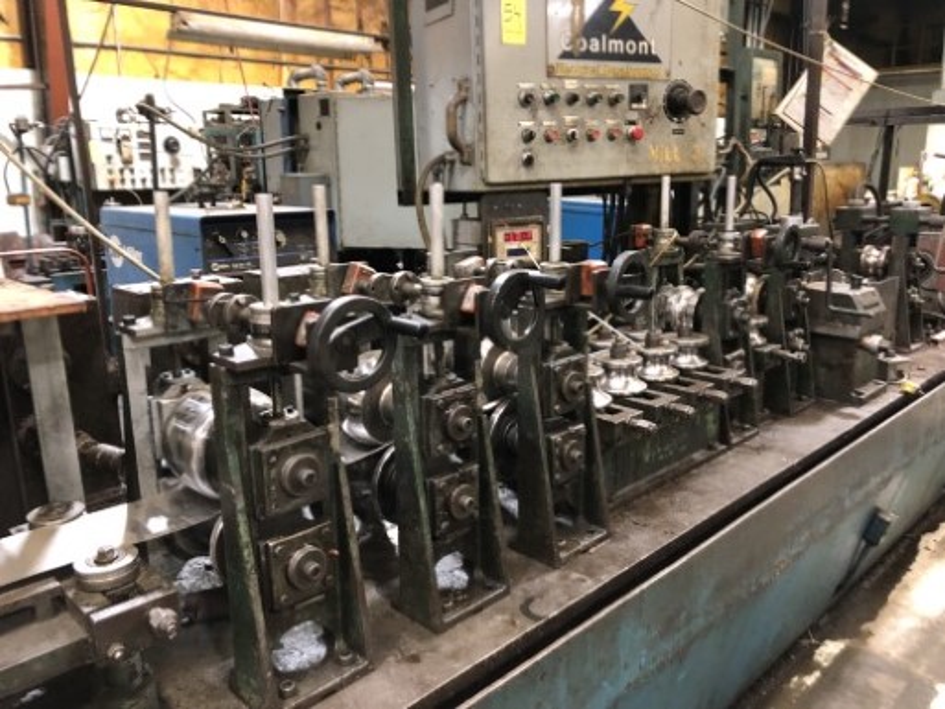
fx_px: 765
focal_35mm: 28
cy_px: 354
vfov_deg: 49.8
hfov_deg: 63.4
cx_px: 472
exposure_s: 1/12
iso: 100
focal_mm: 4
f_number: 1.8
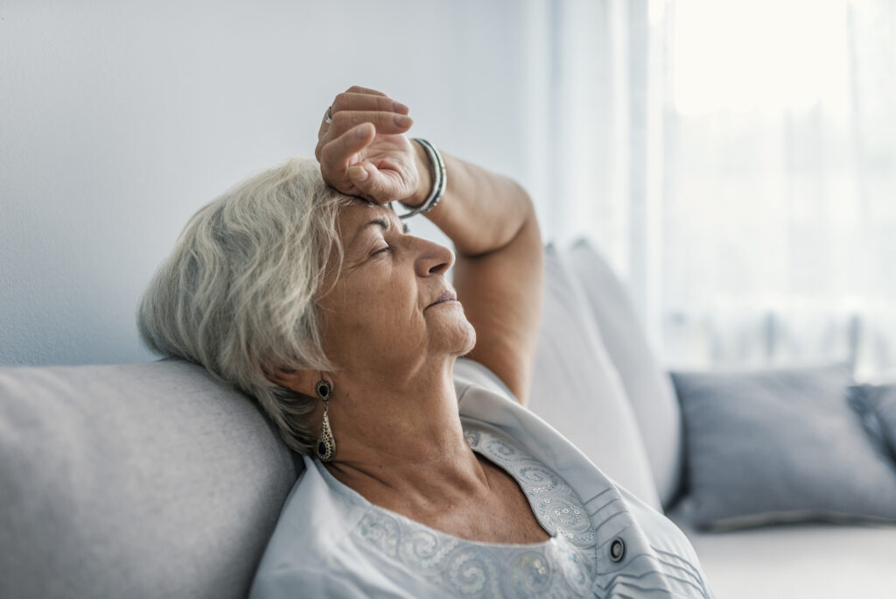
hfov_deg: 54.4
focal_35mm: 35
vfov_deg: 37.9
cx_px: 448
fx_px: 872
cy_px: 300
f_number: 2
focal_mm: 35
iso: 200
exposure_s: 1/160
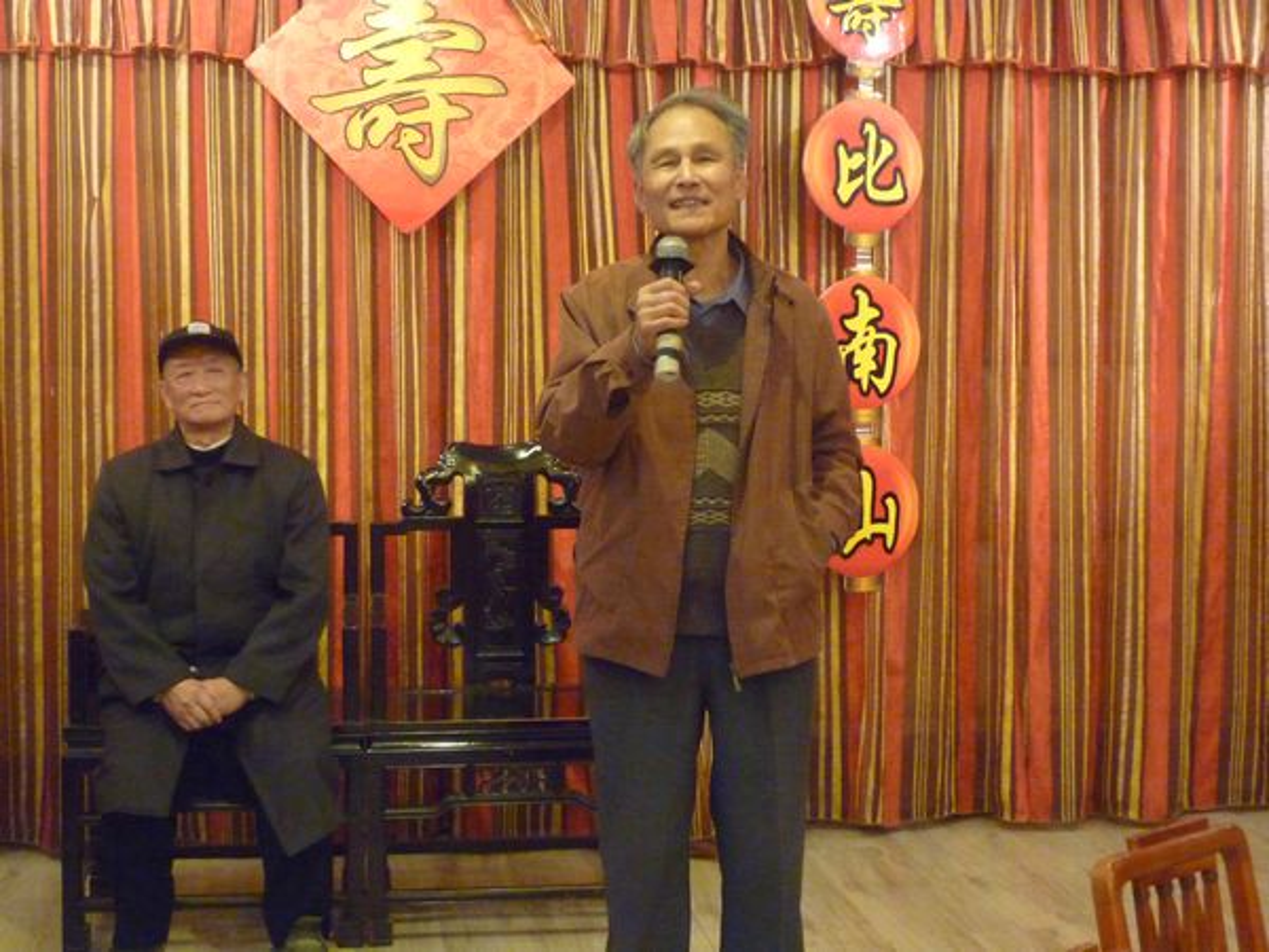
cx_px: 634
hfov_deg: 32.2
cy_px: 476
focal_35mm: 60
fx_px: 2200
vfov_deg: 24.4
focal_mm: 9.9
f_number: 3.6
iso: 800
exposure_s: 1/20
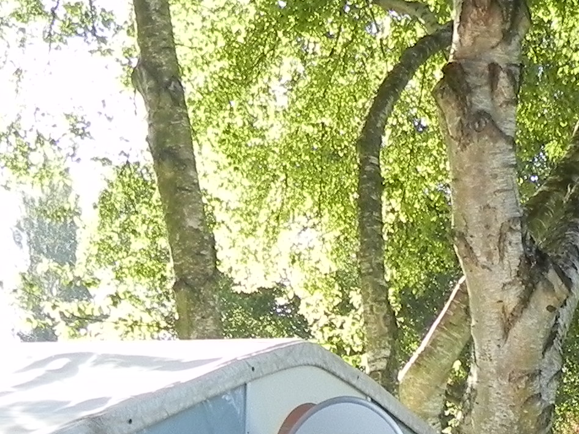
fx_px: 1873
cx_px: 490
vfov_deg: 12.0
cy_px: 819
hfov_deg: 17.4
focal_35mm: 112
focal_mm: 5.2
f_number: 3.2
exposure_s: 1/192
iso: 160
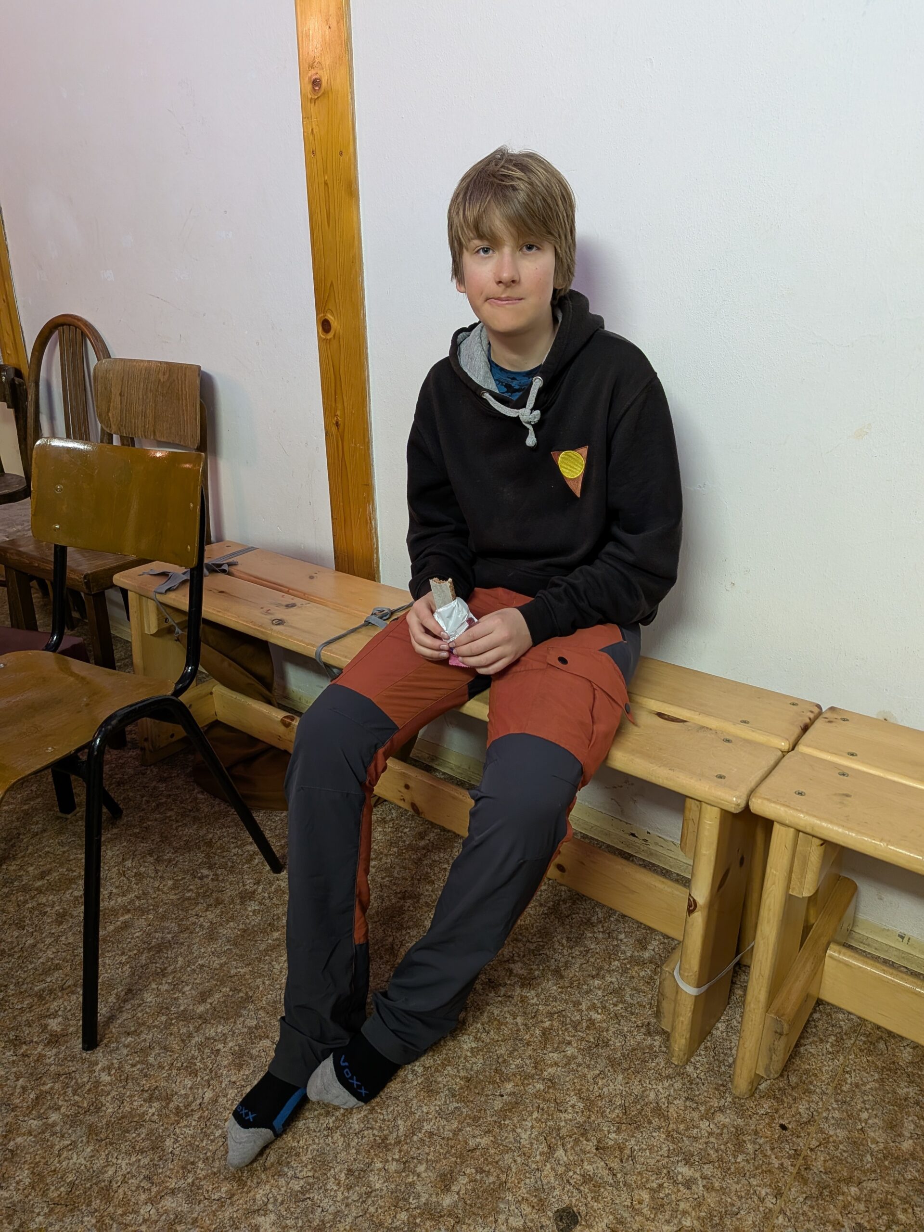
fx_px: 854
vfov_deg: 71.6
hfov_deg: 56.8
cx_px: 462
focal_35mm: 24
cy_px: 616
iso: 229
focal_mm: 4.53
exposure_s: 1/33.3
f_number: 1.7
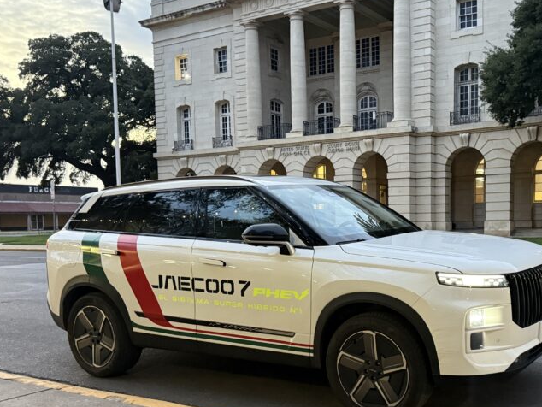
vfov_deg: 36.5
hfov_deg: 47.0
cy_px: 266
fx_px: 611
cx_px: 366
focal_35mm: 39
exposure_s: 1/60
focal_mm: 6.76
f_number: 1.78
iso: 800
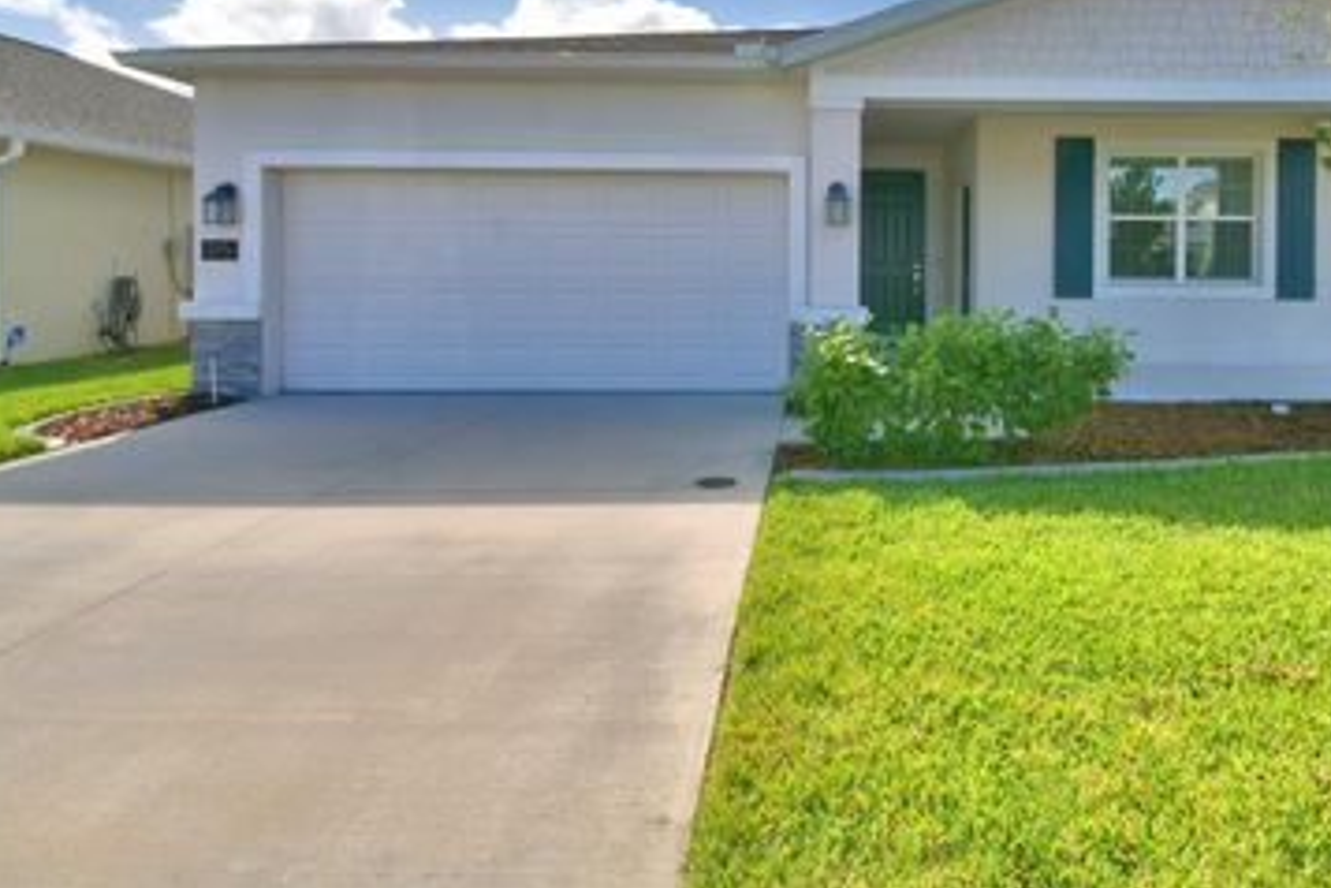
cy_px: 271
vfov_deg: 57.7
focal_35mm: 21
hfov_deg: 79.7
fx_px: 776
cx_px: 831
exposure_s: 1/250
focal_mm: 10
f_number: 11
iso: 100
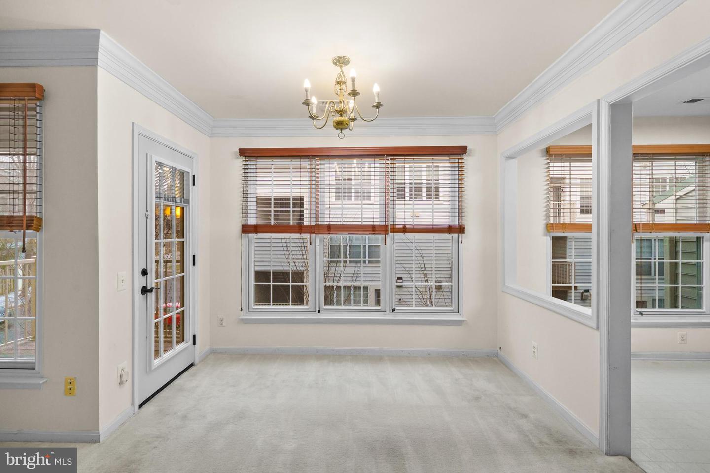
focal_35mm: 16
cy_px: 236
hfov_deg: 96.7
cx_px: 355
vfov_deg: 73.7
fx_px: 316
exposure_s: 1/8
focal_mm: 16
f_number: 8
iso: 2000
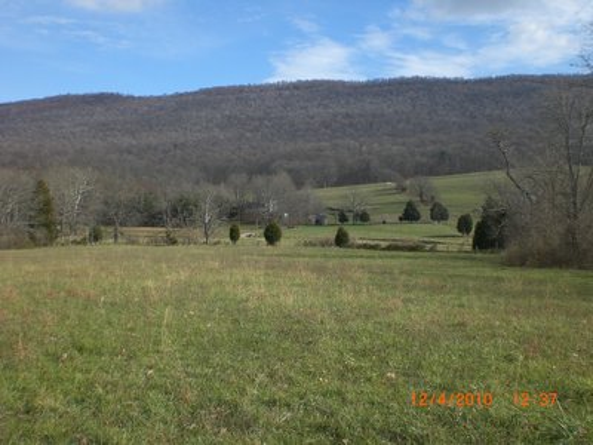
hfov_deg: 49.0
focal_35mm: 38
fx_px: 651
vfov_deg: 37.7
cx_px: 296
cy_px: 222
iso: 50
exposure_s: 1/400
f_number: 4.4
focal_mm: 6.3
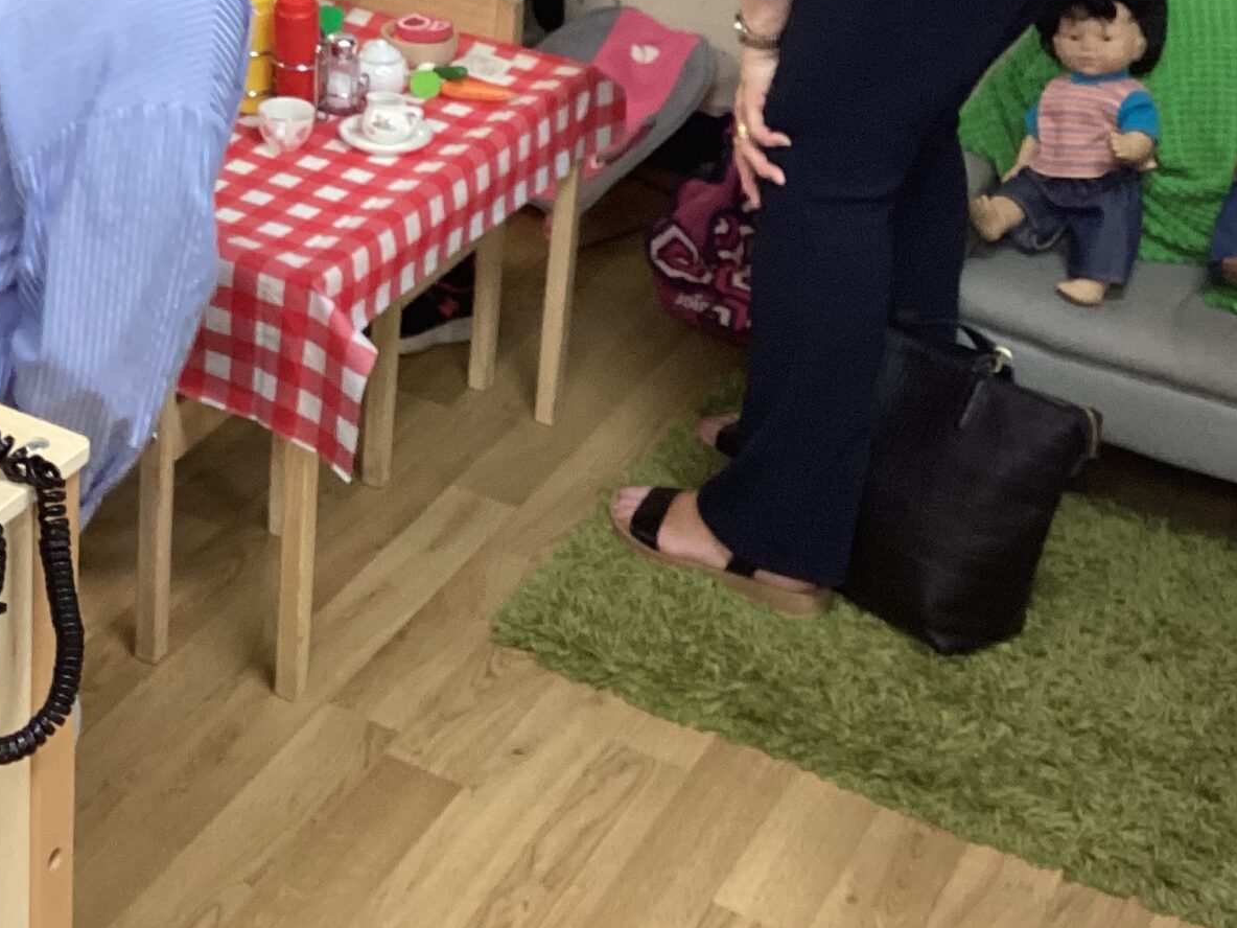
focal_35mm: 67
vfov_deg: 21.2
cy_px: 18
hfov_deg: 28.6
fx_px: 2394
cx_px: 319
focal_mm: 3.3
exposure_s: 1/50
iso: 160
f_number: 2.4
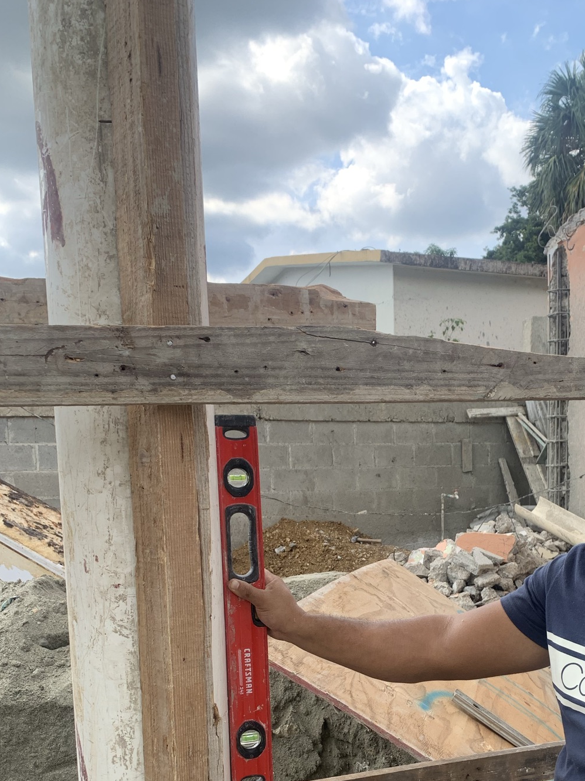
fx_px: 901
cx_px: 382
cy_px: 586
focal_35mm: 40
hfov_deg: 35.7
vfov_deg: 45.2
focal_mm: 4.25
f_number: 1.8
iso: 25
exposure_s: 1/529
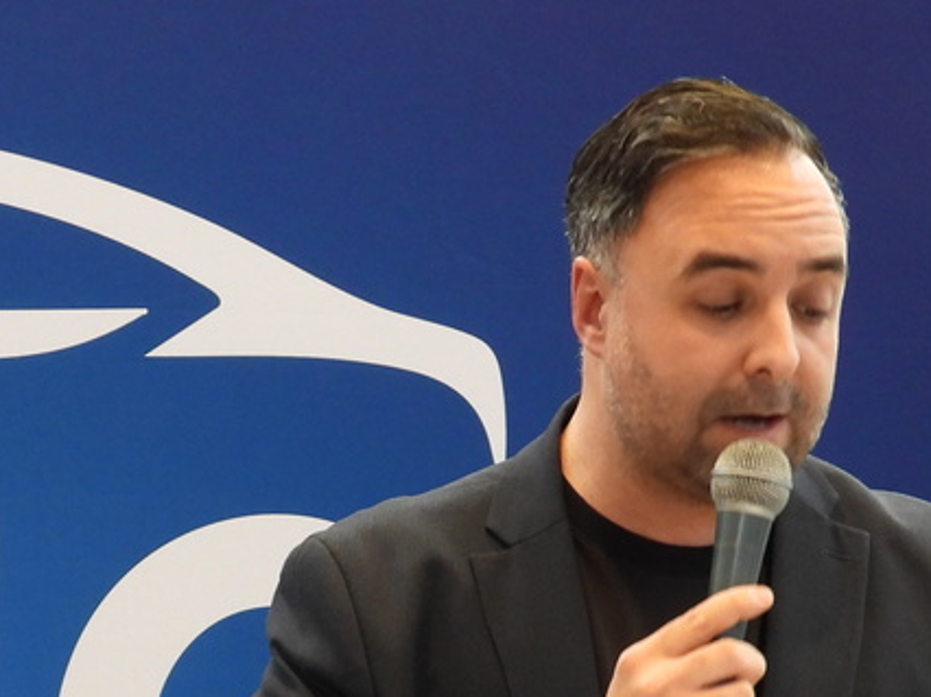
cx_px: 131
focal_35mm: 141
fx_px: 3790
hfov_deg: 13.9
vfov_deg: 10.5
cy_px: 636
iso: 280
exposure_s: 1/30
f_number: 3.2
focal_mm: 9
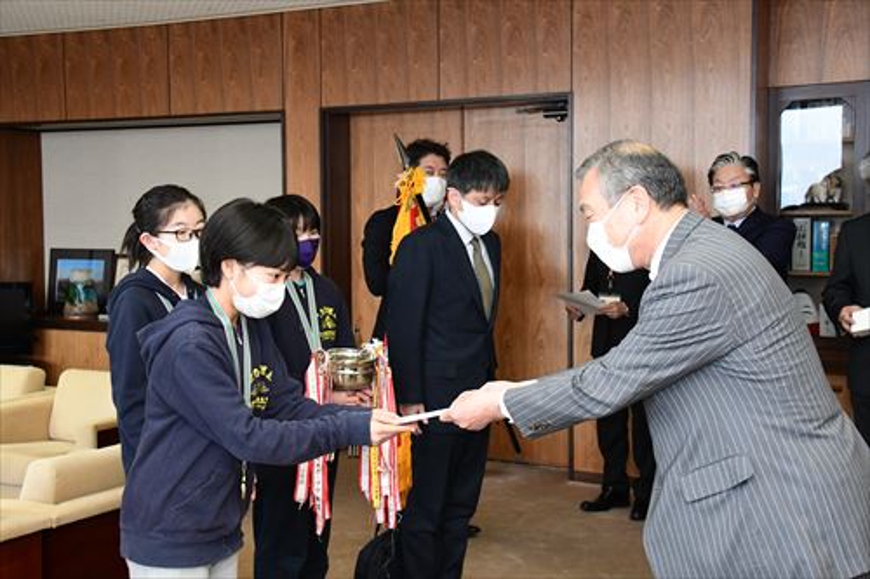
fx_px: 1232
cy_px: 290
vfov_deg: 26.5
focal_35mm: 51
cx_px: 435
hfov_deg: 38.9
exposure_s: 1/250
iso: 2500
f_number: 6.3
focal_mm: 34
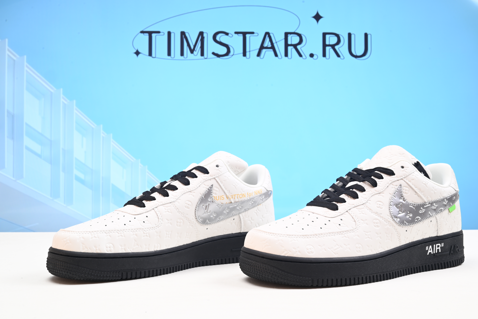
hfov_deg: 50.7
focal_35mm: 38
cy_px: 160
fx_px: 505
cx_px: 239
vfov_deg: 35.1
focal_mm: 38
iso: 100
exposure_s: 1/1.6
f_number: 16
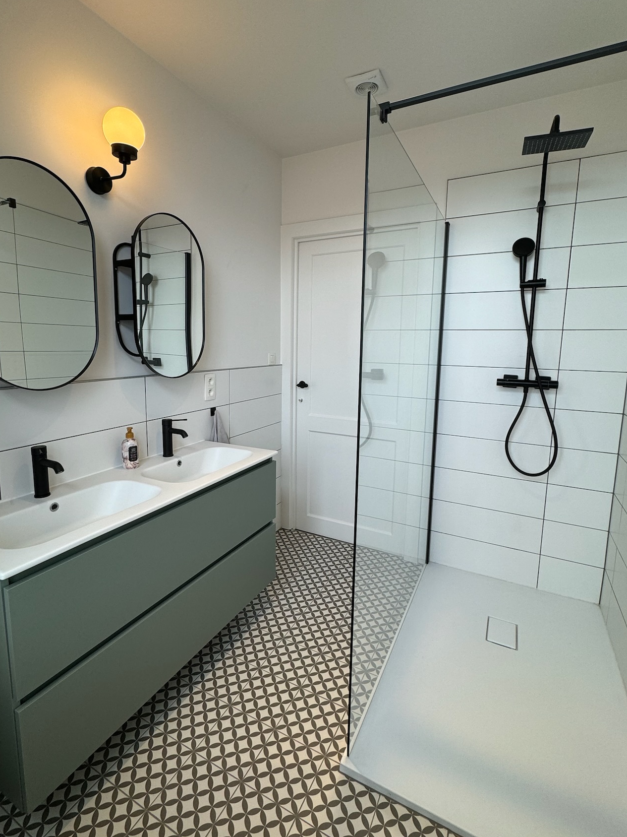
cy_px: 396
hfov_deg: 74.7
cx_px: 298
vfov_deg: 91.0
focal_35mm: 17
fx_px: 411
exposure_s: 1/100
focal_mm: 2.22
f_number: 2.2
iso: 64
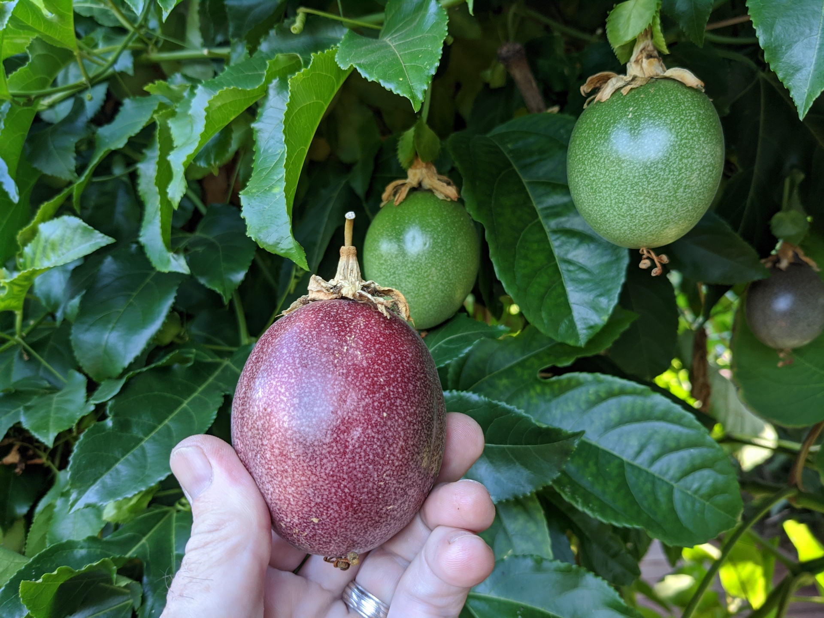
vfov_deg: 51.4
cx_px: 412
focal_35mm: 27
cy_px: 309
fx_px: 643
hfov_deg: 65.3
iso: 55
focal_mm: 4.38
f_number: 1.73
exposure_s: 1/120
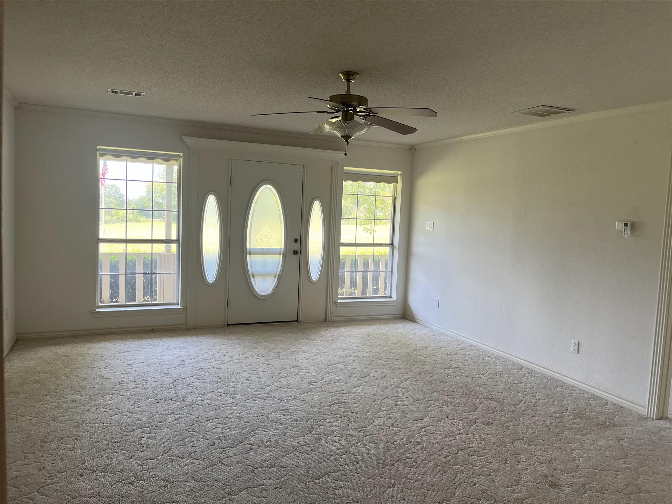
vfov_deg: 53.1
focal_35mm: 26
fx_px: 505
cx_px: 336
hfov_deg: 67.3
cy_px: 252
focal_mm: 5.1
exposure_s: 1/120
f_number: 1.6
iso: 125
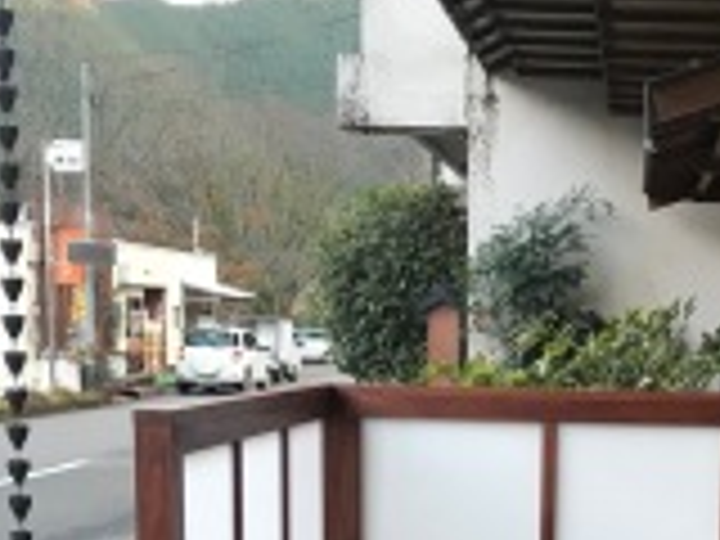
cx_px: 608
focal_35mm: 70
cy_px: 580
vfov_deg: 20.1
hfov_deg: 27.1
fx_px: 1456
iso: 25
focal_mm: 3.99
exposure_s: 1/30
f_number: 1.8
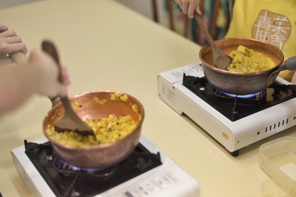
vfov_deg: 27.0
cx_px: 148
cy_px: 98
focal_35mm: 50
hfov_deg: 39.6
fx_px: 411
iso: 800
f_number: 1.8
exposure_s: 1/250
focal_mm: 50
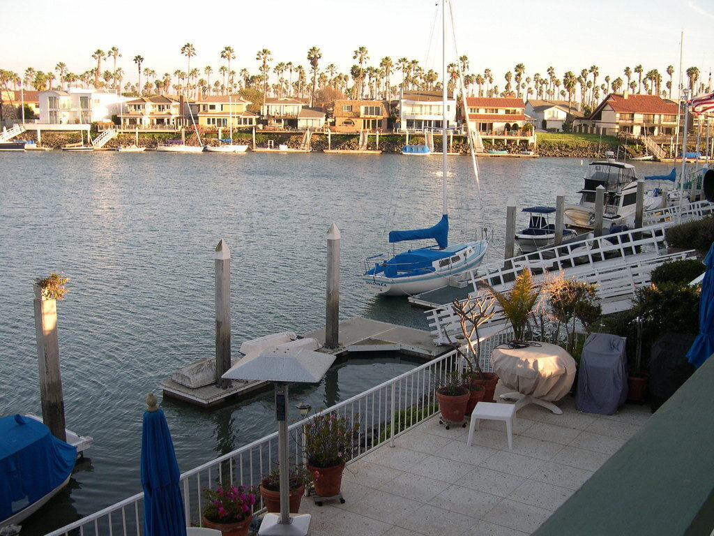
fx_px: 784
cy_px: 268
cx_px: 357
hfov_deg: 49.0
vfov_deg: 37.7
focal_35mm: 38
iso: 100
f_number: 2.8
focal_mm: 8
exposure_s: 1/276
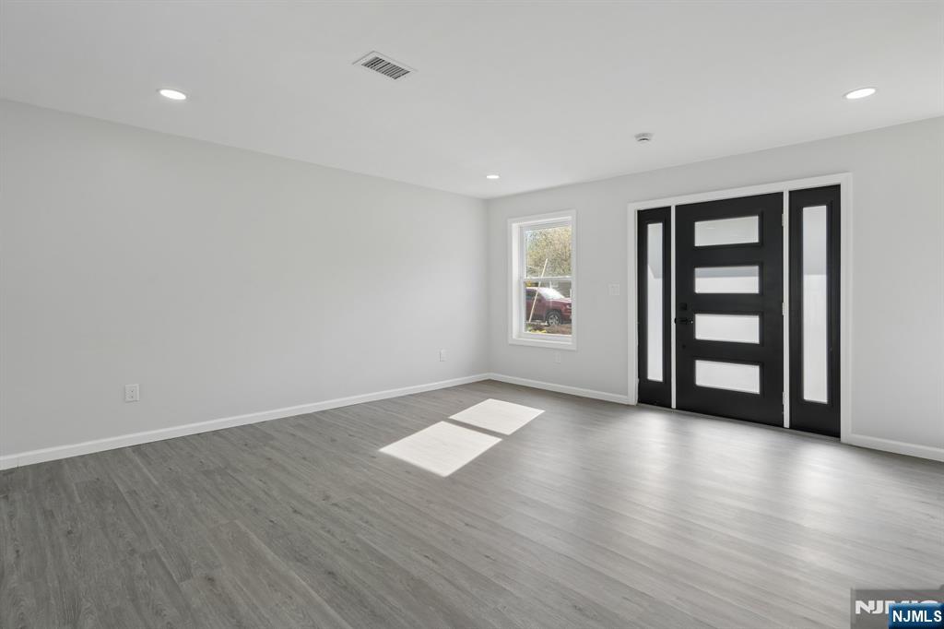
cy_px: 314
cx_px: 472
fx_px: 446
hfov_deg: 93.3
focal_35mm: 17
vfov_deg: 70.4
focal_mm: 17
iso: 125
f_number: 8
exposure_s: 1/50
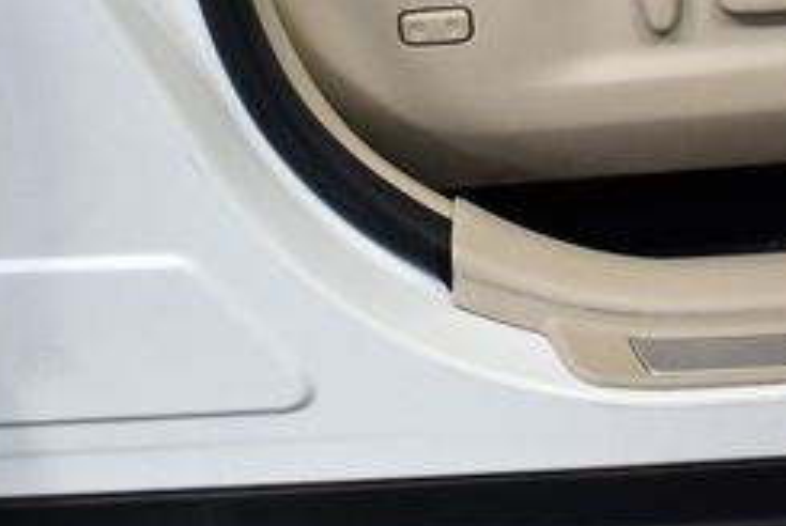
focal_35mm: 94
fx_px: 2055
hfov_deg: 21.3
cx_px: 680
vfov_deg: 14.4
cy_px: 16
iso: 1000
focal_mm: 18
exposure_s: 1/125
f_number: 3.5
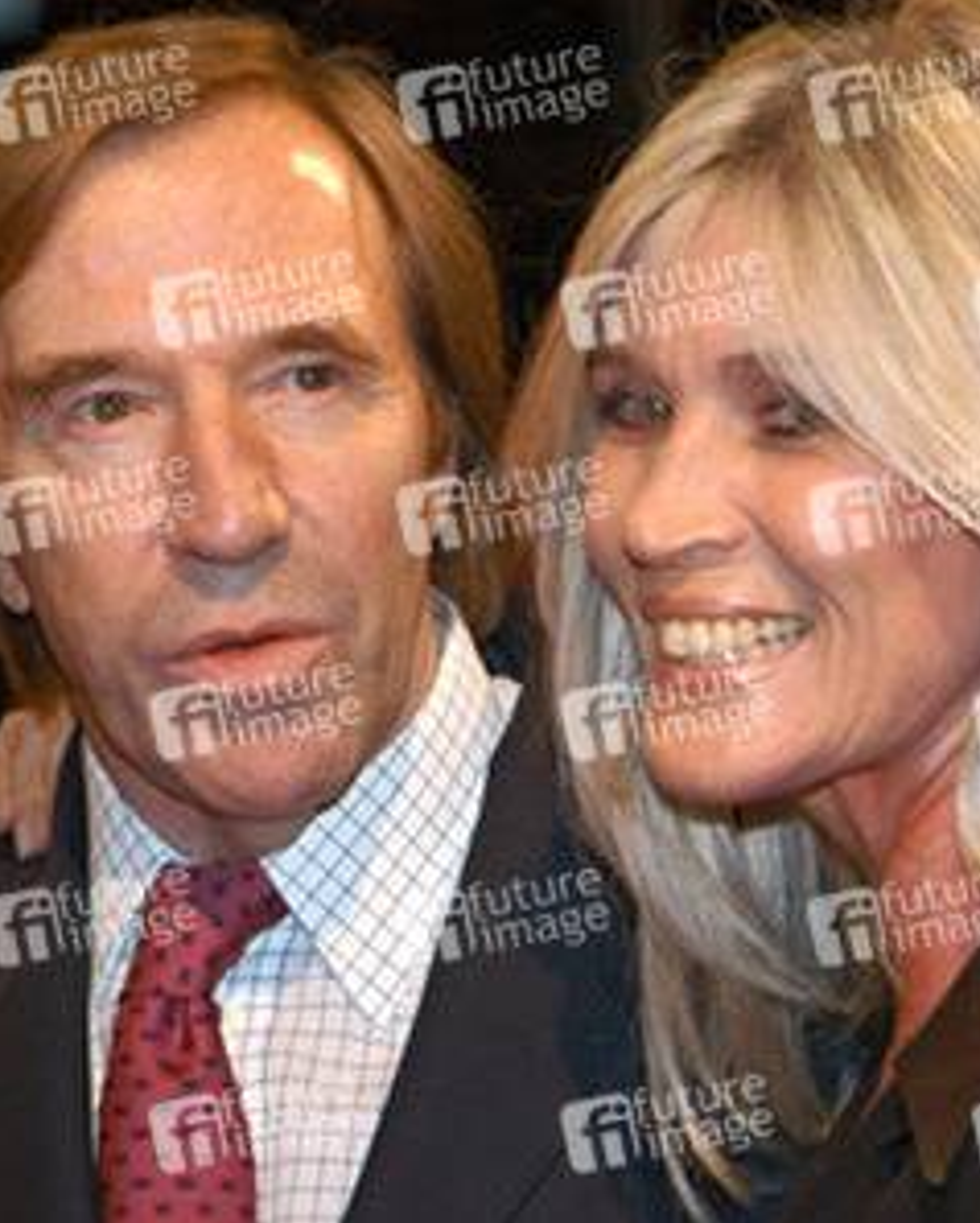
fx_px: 9272
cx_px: 558
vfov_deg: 7.5
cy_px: 609
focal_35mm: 256
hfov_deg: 6.1
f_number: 5.6
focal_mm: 120
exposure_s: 1/160
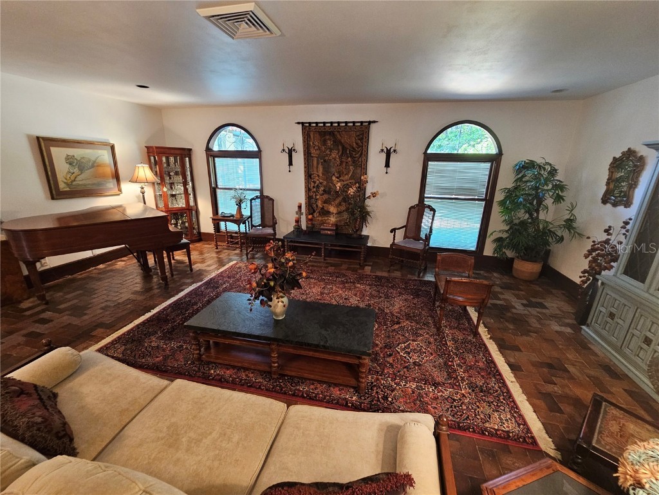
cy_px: 248
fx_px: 247
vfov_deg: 89.9
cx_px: 330
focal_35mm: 13
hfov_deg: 106.2
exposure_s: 1/30
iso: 320
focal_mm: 2.2
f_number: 2.2
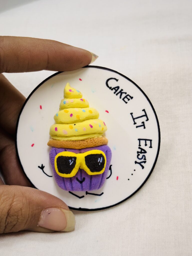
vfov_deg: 36.8
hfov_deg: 28.0
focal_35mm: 52
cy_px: 128
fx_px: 385
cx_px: 96
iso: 50
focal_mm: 5.96
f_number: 1.6
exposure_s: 1/50
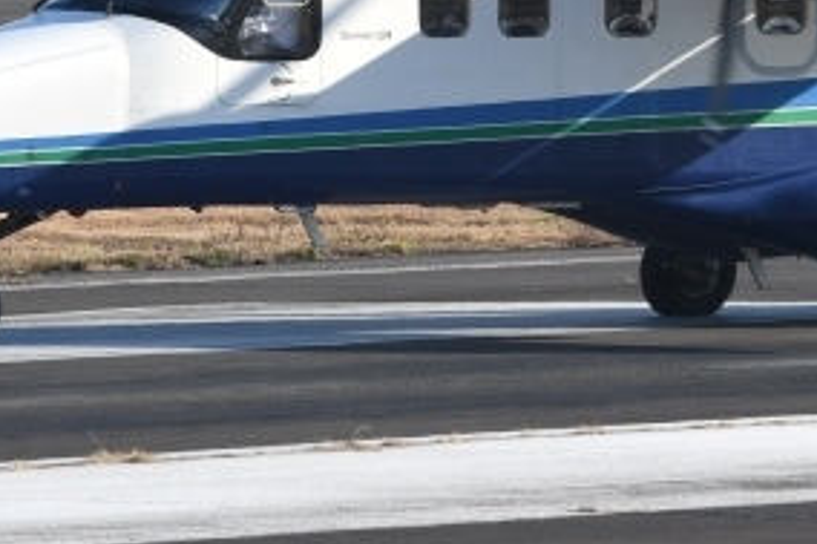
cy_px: -36
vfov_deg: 0.7
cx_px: 981
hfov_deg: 1.1
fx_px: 41709
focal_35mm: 1839
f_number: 8
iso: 400
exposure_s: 1/800
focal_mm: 340
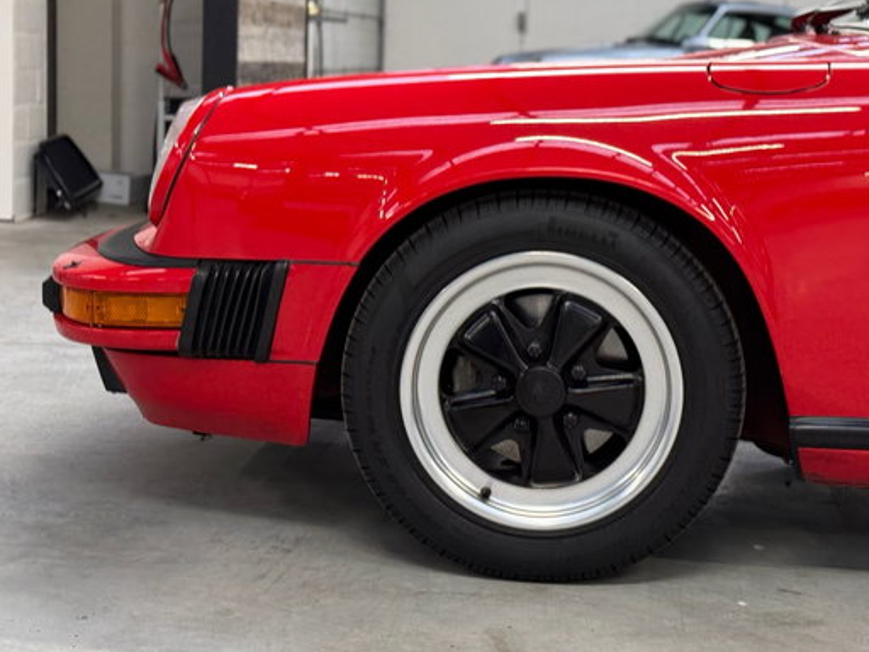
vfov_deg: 20.4
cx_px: 475
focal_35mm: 72
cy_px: 265
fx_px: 1807
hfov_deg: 27.0
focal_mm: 6.76
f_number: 1.78
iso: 100
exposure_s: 1/50
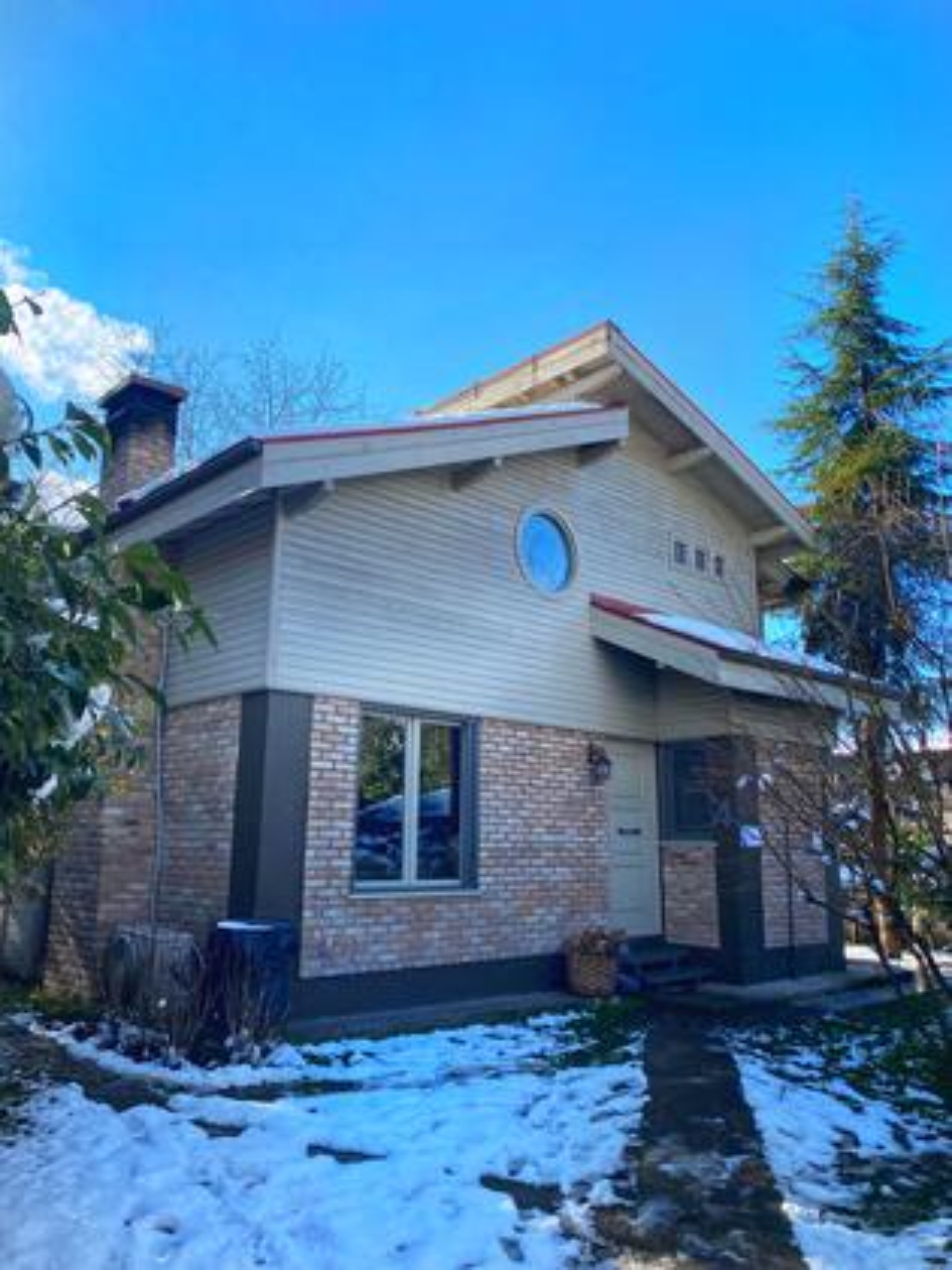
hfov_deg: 53.1
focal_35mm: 26
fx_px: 953
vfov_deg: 67.3
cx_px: 476
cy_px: 635
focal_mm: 4.25
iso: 32
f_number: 1.8
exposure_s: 1/1779
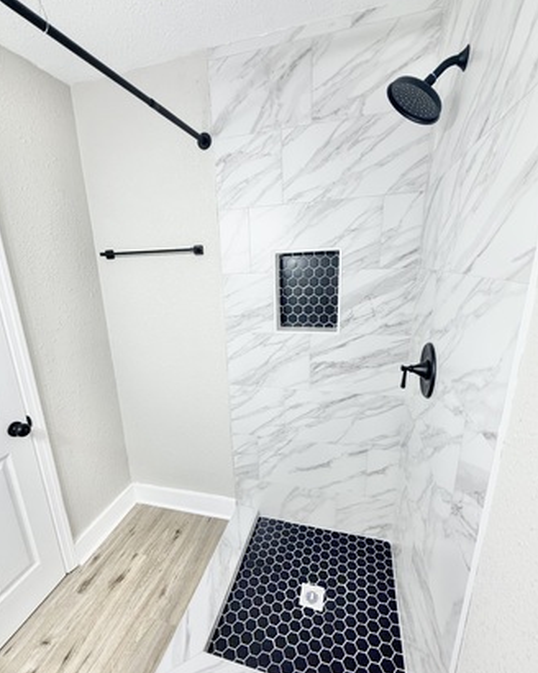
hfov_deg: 80.4
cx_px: 261
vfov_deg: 93.0
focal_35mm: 16
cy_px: 356
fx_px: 318
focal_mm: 2.22
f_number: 2.2
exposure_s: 1/60
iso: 250
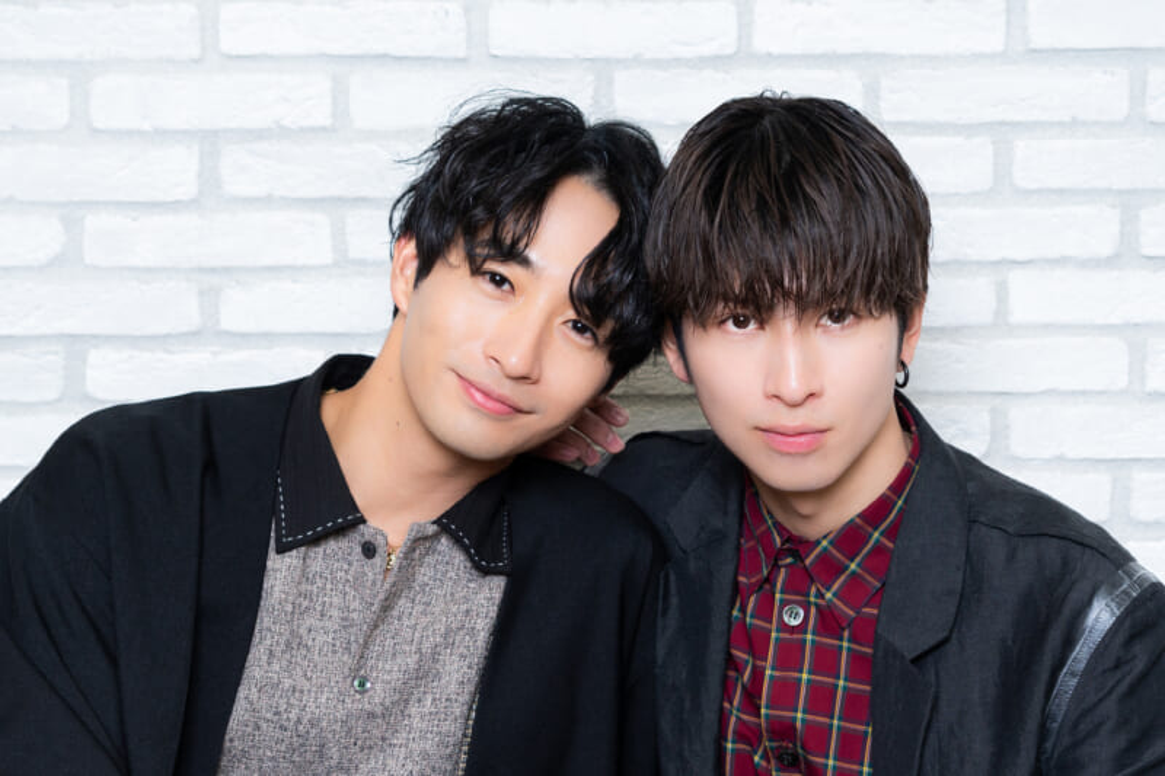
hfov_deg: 24.8
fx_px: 2653
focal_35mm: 82
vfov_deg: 16.6
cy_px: 388
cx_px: 582
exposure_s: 1/125
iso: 400
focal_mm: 55
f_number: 4.5
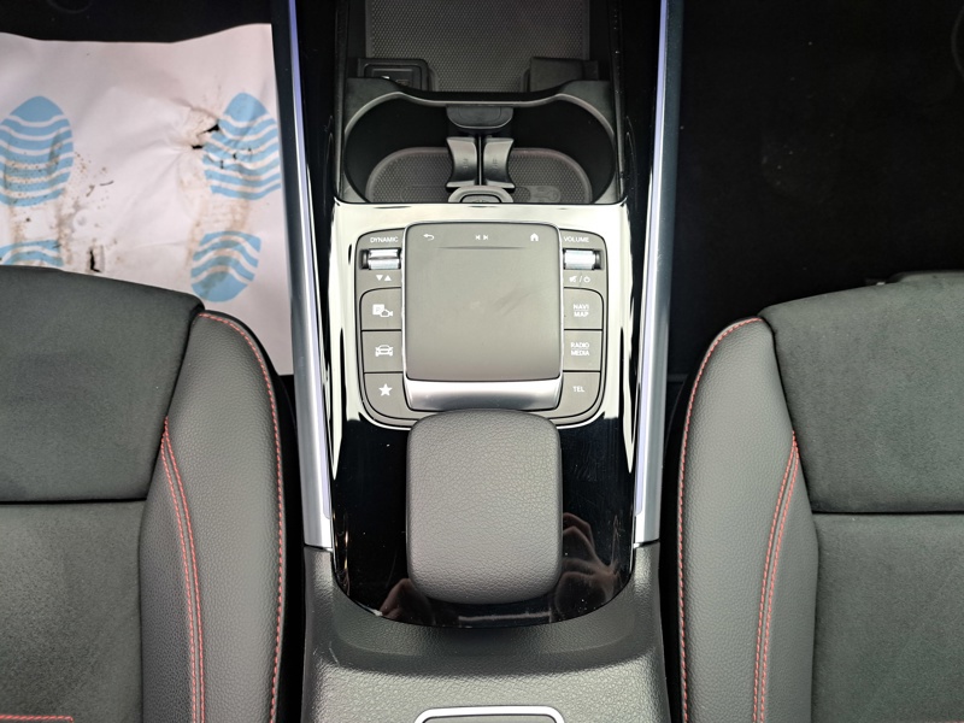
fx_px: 668
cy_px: 362
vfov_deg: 56.8
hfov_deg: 71.6
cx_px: 482
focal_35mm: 24
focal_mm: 5.23
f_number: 1.8
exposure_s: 1/50
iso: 125
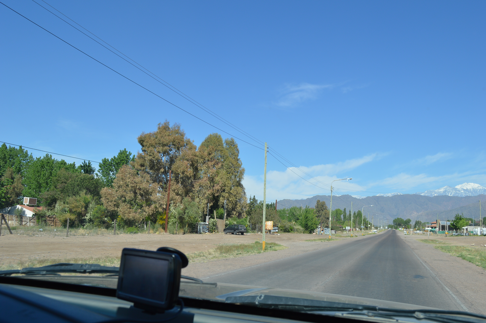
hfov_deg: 57.3
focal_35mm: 33
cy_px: 162
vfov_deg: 39.9
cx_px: 243
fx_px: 445
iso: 100
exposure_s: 1/250
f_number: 8
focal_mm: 22
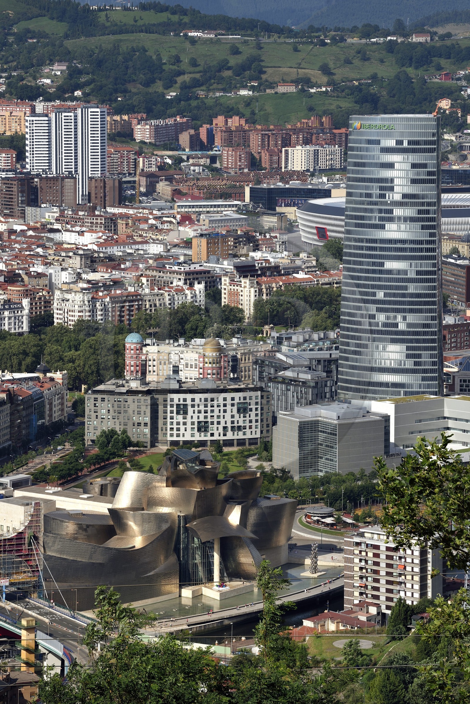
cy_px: 352
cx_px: 235
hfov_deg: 10.2
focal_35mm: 135
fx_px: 2644
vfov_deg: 15.2
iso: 200
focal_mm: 135
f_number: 13
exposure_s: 1/320
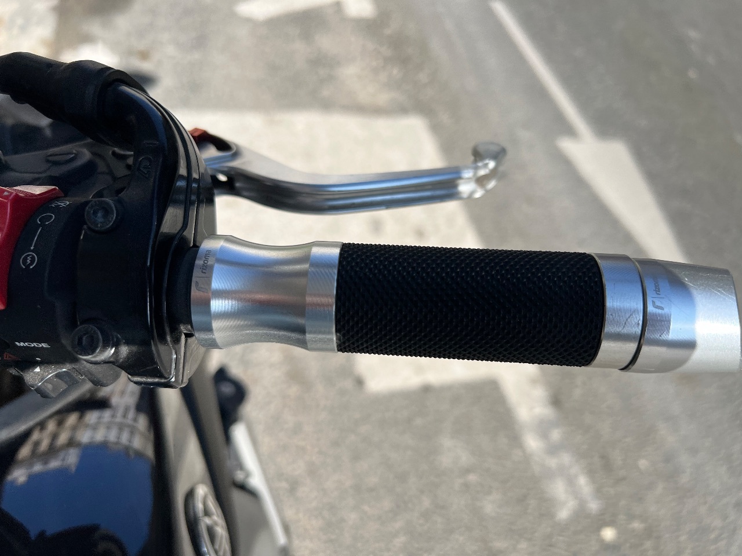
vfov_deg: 53.1
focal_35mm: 26
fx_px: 557
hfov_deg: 67.3
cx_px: 371
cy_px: 278
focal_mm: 5.7
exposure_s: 1/2695
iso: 50
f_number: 1.5
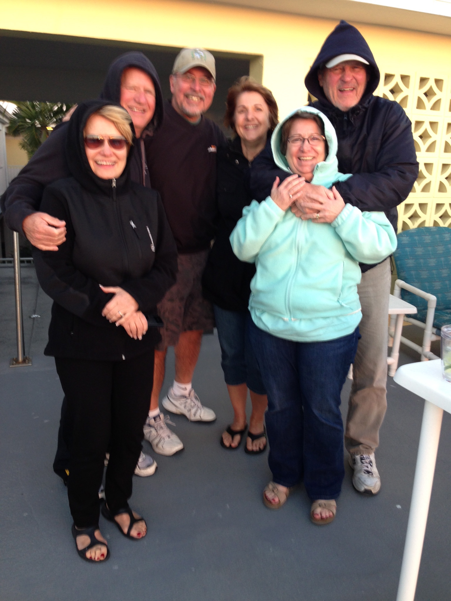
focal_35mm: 33
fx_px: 573
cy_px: 300
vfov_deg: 55.4
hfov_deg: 42.9
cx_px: 226
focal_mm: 4.13
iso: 64
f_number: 2.4
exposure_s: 1/24
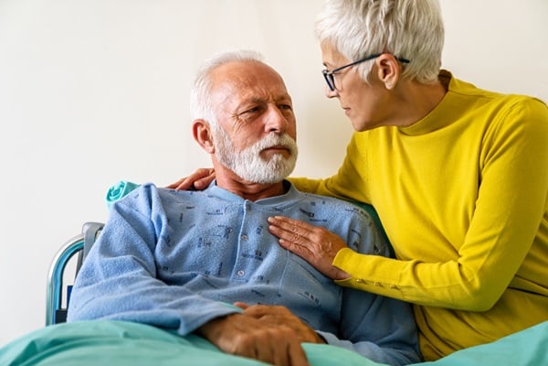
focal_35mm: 70
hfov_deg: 28.8
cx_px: 274
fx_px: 1065
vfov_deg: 19.5
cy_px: 183
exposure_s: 1/320
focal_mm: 70
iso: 800
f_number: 2.8
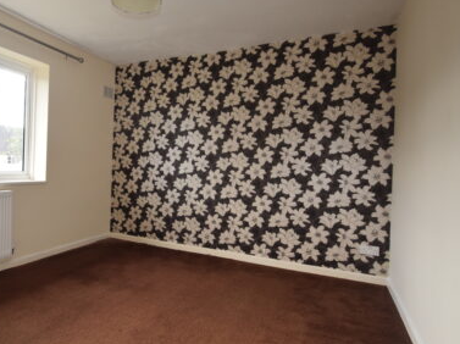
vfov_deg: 58.8
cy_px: 162
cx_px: 133
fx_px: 305
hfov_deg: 70.5
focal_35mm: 23
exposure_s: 1/125
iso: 560
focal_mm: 10
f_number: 5.6
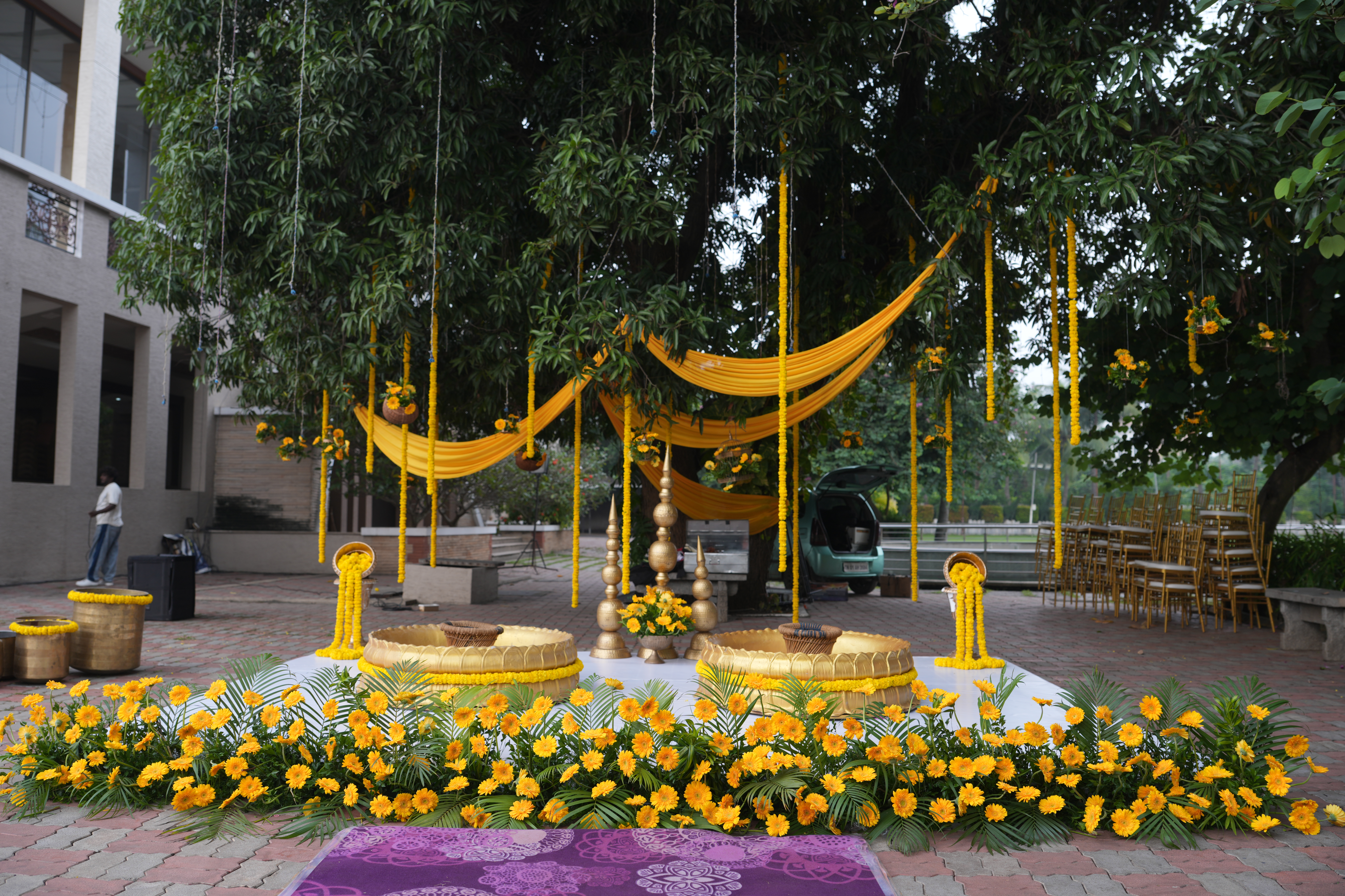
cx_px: 672
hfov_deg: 65.5
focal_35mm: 28
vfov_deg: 46.4
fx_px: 1046
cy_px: 448
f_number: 2.8
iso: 160
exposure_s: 1/320
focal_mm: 28
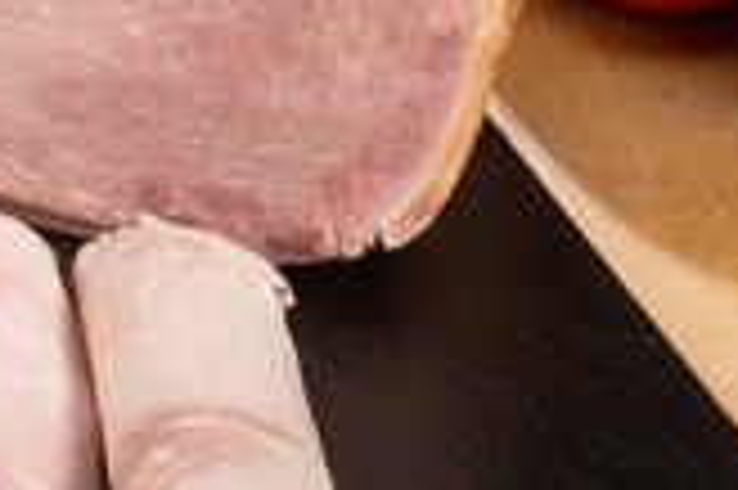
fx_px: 6574
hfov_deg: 6.4
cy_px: 139
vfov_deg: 4.3
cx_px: -158
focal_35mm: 321
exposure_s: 1/160
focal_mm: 105
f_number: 16
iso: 50
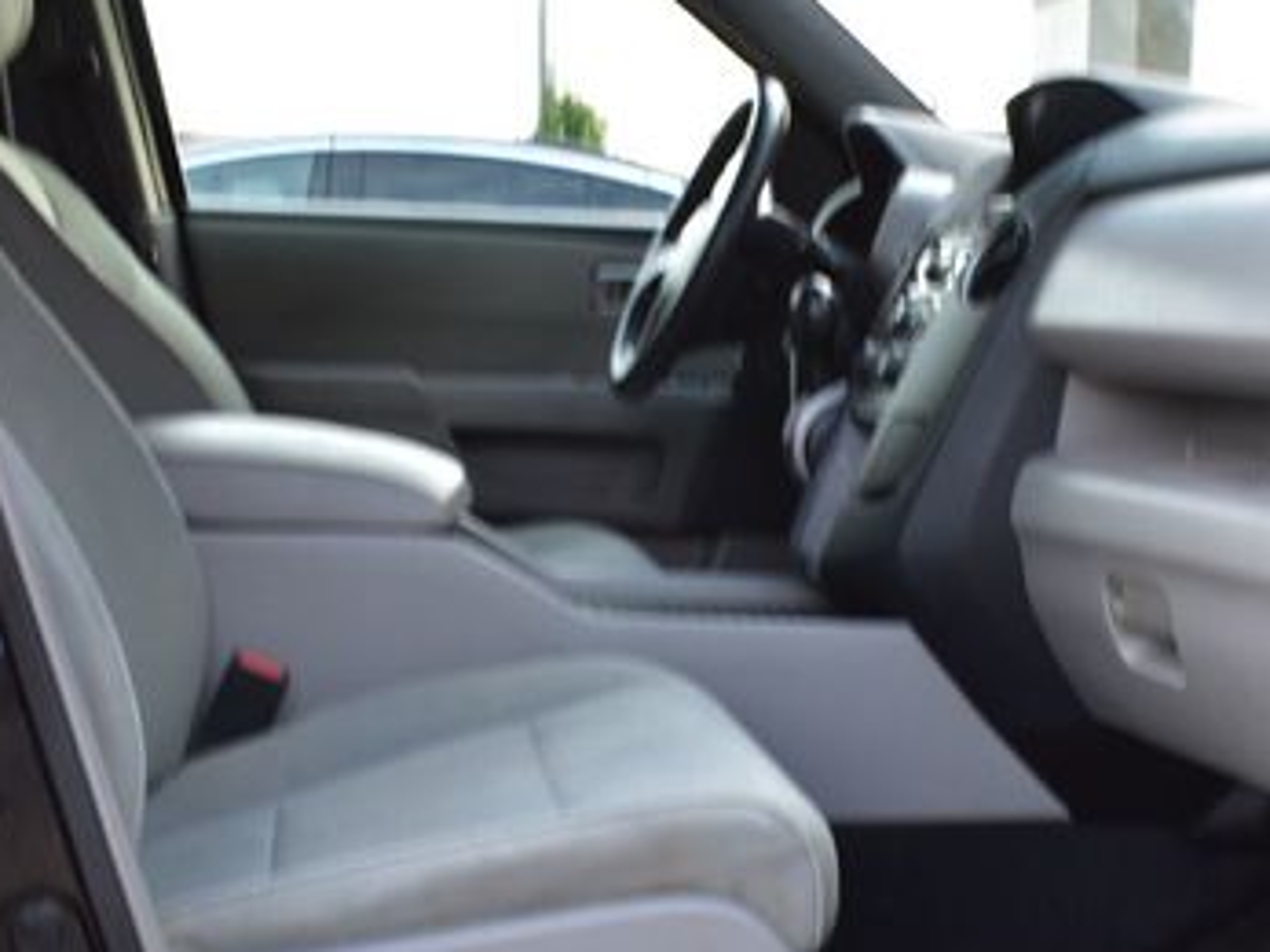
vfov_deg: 26.0
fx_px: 2050
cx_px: 864
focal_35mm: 56
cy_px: 652
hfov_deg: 34.1
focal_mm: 21
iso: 400
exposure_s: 1/40
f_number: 7.1
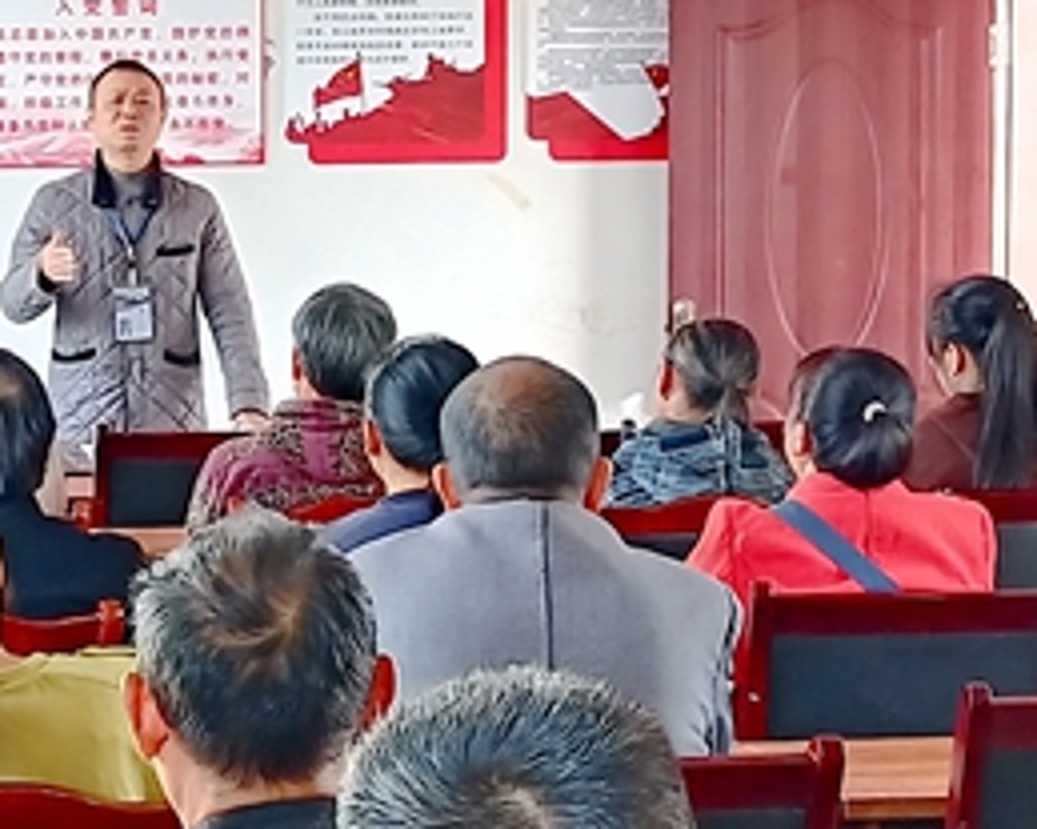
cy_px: 372
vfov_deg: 12.5
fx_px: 3774
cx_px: 108
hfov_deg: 15.5
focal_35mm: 123
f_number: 1.9
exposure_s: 1/50
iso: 370
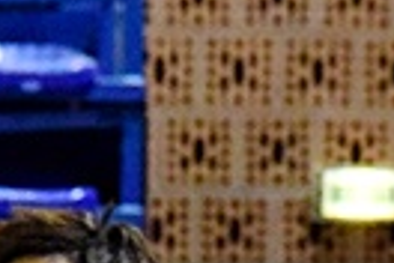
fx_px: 12537
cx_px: 66
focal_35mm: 1146
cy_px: 717
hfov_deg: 1.8
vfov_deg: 1.2
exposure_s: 1/250
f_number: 8
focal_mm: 105
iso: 6400
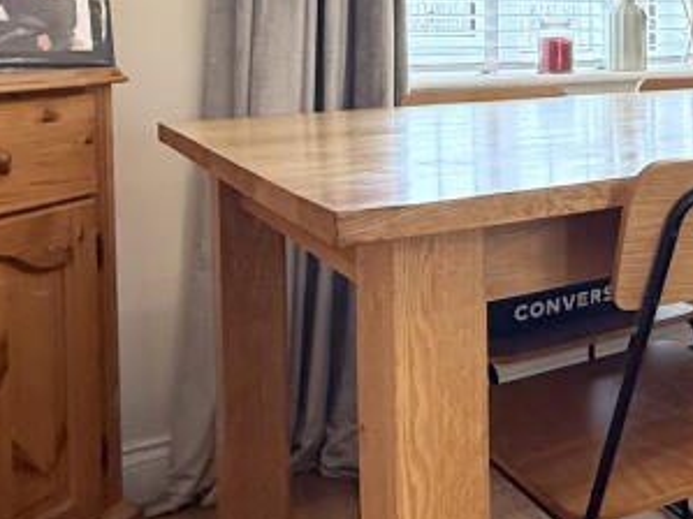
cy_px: 51
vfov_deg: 29.0
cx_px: 735
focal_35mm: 48
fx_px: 961
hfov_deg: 34.9
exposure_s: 1/73
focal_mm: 2.22
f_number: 2.2
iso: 320
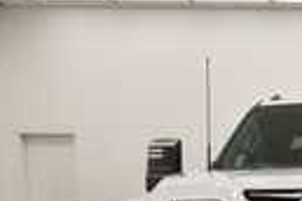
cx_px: 365
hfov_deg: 26.3
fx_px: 570
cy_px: 286
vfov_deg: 18.2
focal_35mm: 68
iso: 560
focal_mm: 15
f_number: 5.3
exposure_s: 1/250
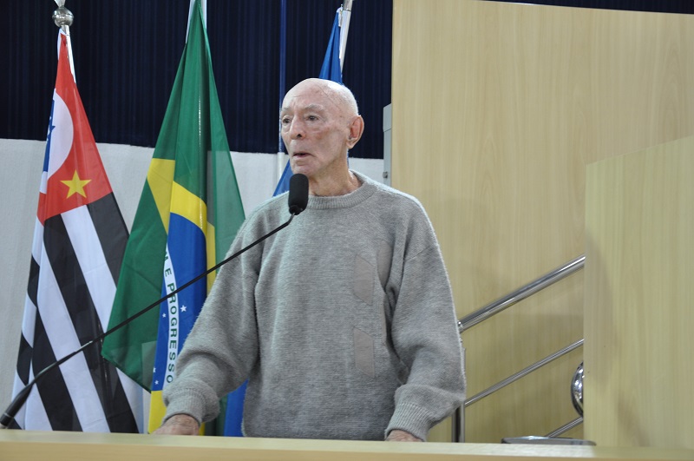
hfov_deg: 35.1
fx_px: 1097
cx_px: 347
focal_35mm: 57
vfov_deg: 23.7
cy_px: 230
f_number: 5
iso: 400
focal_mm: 38
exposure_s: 1/25
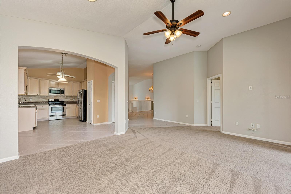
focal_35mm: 15
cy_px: 97
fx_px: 121
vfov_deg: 77.3
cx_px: 146
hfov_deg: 100.4
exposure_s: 1/13
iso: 200
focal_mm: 15
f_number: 5.6
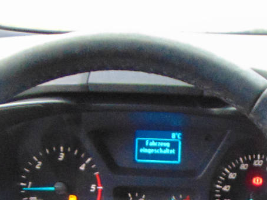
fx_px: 679
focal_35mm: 88
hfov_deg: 21.8
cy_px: 317
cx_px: 231
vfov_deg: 15.3
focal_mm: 4.5
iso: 400
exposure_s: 1/30
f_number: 3
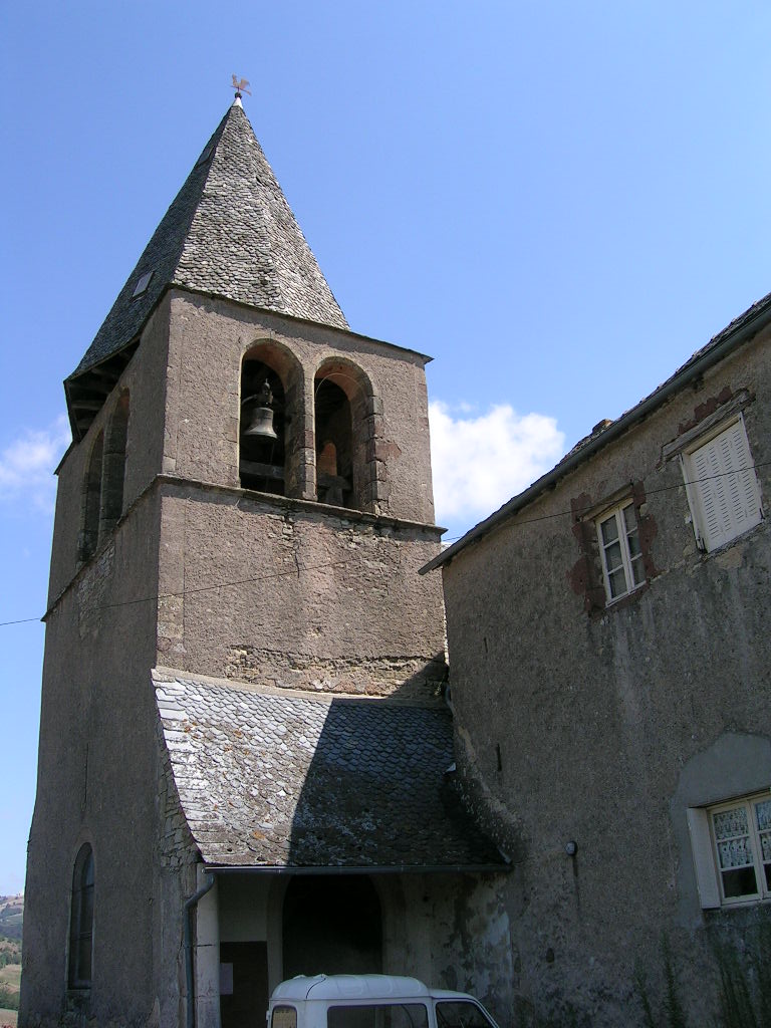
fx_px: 1039
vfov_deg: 52.6
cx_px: 386
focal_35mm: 35
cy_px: 514
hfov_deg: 40.7
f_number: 4.8
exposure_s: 1/320
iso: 50
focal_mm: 5.4
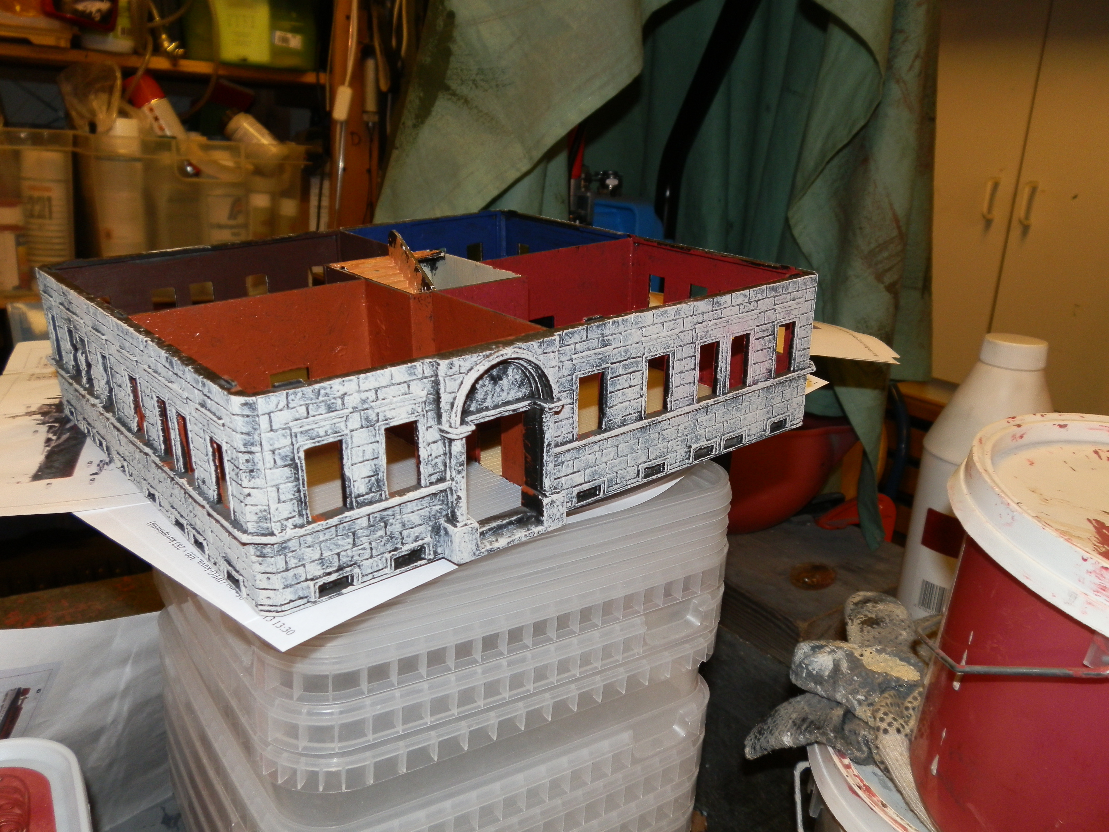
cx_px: 554
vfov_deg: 49.7
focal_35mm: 28
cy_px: 416
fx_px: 897
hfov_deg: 63.4
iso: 100
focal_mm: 5
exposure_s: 1/30
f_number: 3.1
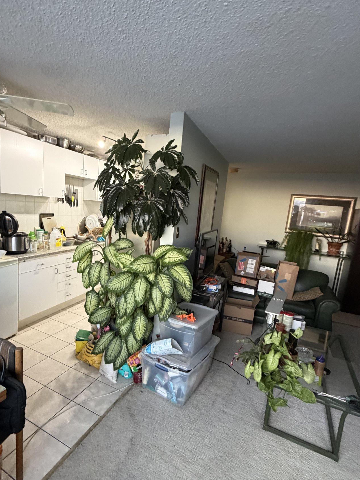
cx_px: 150
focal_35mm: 19
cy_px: 251
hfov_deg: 68.2
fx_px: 264
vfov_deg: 84.6
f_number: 2.2
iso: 400
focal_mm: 2.22
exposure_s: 1/60
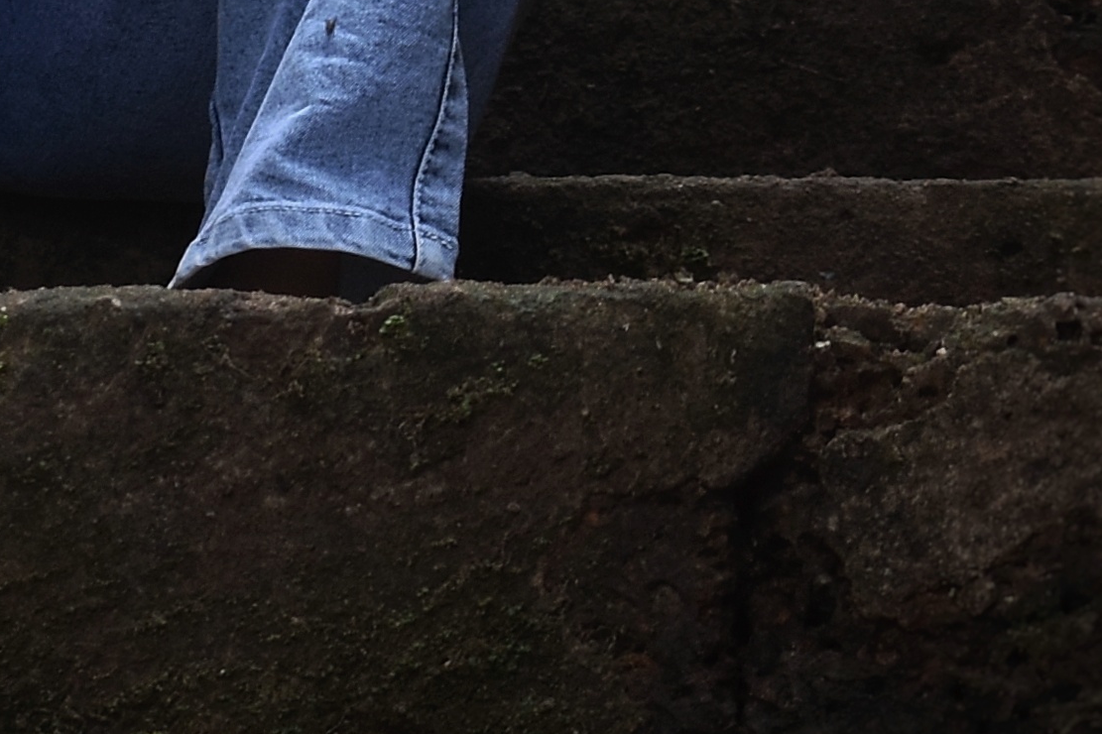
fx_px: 11903
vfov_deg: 3.5
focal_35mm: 389
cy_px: -709
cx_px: -82
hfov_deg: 5.3
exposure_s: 1/125
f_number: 5.6
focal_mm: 48
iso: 250
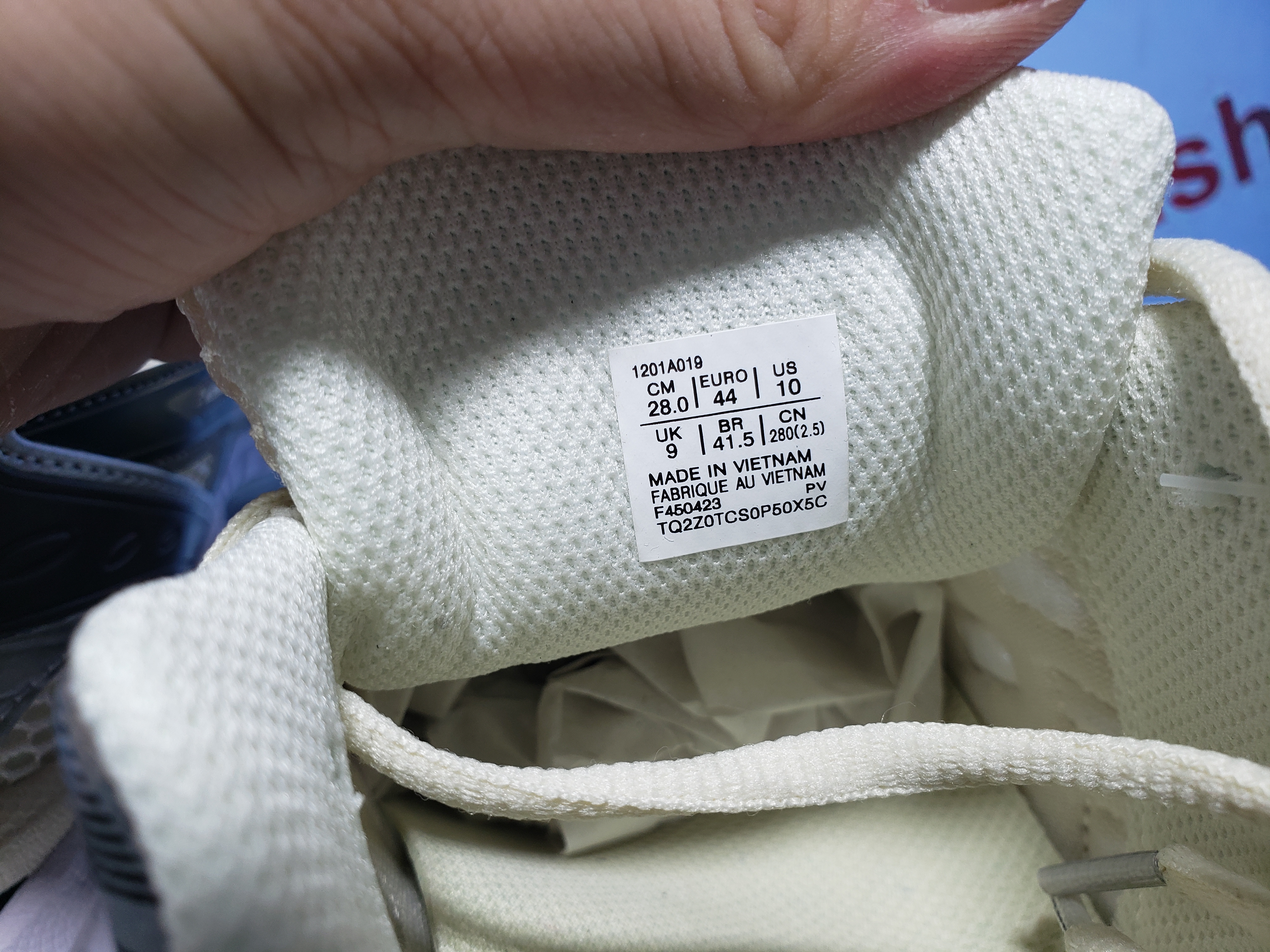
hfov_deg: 67.3
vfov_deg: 53.1
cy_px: 476
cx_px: 635
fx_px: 954
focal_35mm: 26
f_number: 2.4
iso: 50
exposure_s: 1/167
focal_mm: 4.3
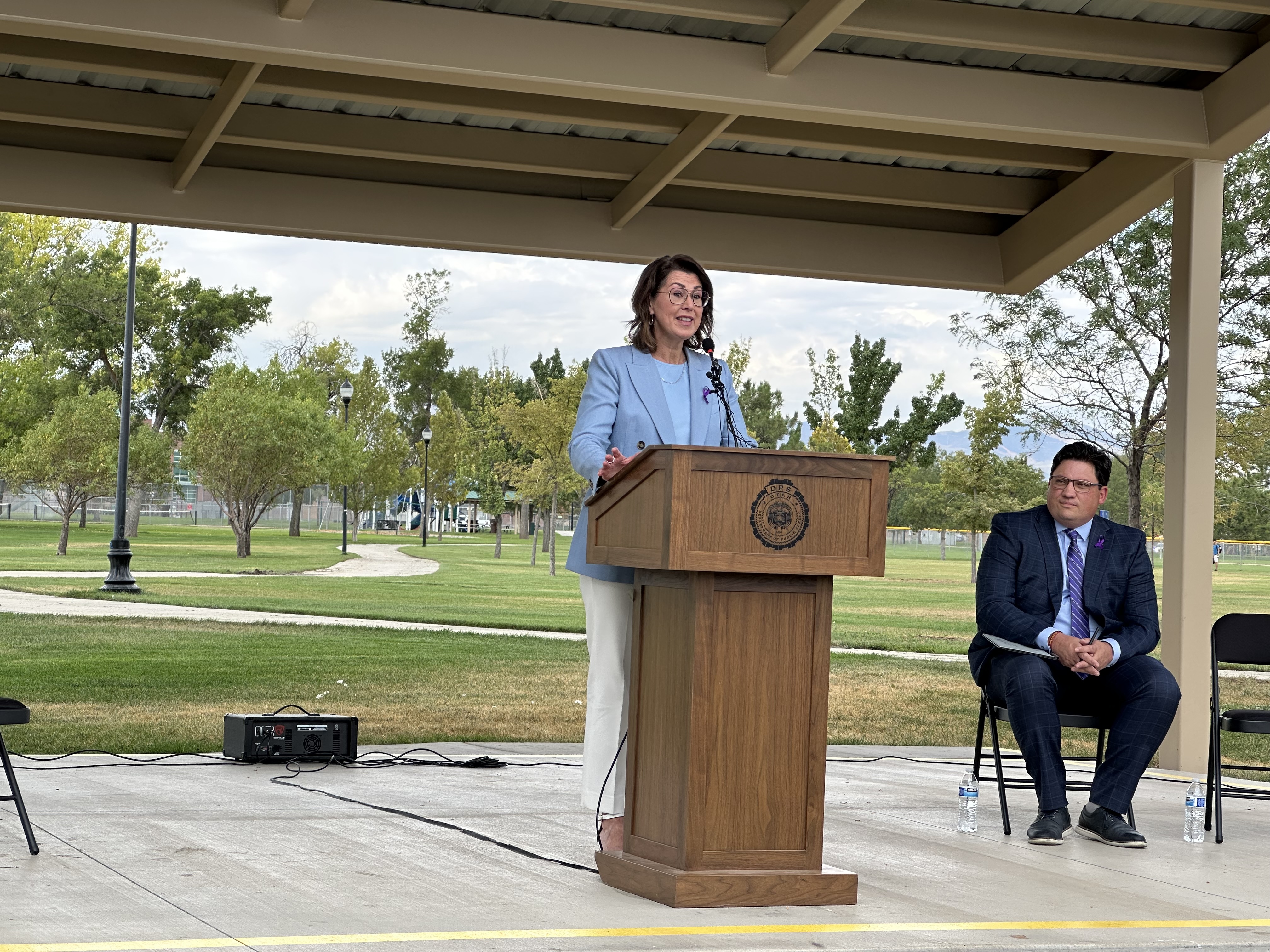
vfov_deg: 19.1
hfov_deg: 25.3
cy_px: 476
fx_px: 2825
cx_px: 635
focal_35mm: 77
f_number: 2.8
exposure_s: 1/253
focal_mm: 9
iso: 32
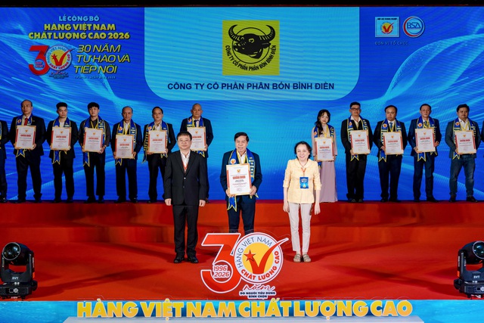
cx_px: 242
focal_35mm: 40
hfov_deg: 48.8
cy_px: 162
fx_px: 534
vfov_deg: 33.7
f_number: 3.5
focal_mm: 39.7
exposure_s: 1/250
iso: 400
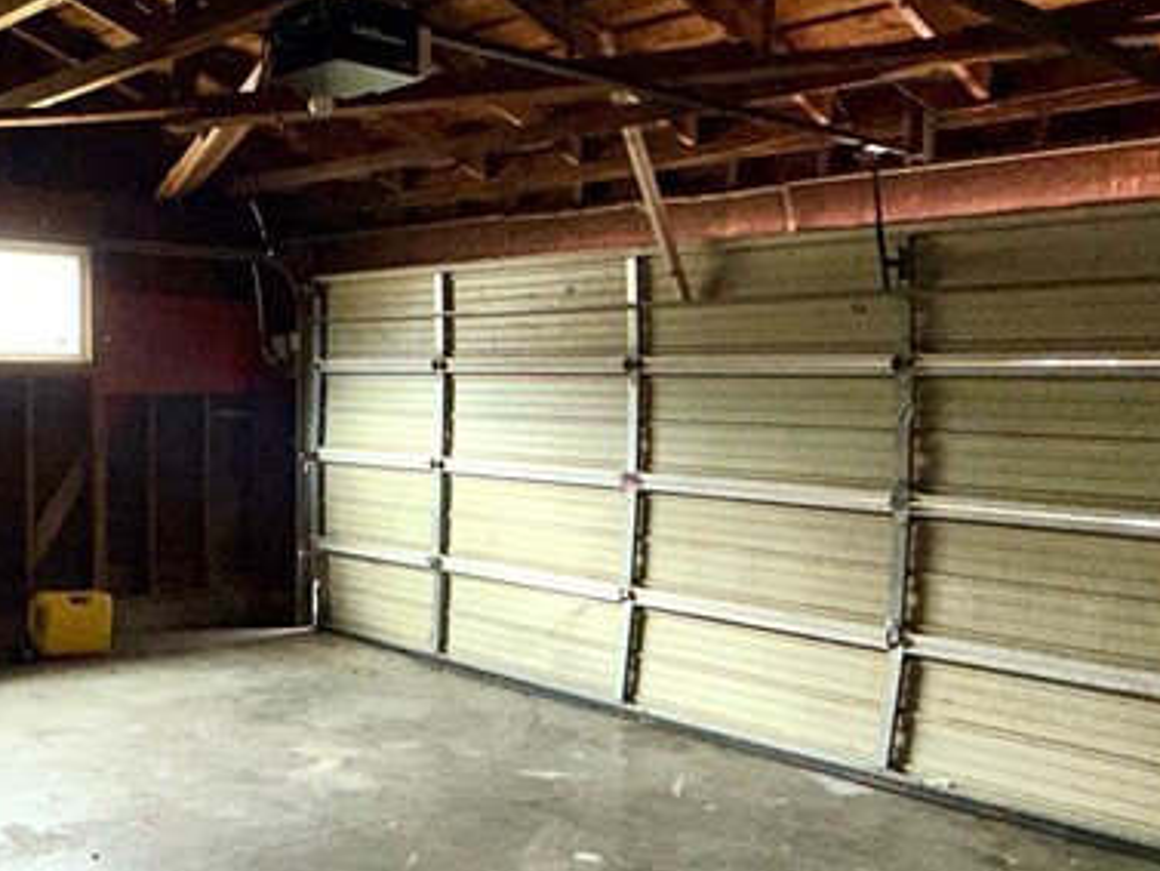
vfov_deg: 37.7
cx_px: 258
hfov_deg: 46.8
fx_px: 1274
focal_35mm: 38
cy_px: 452
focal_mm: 2.22
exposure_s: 1/122
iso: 50
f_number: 2.2
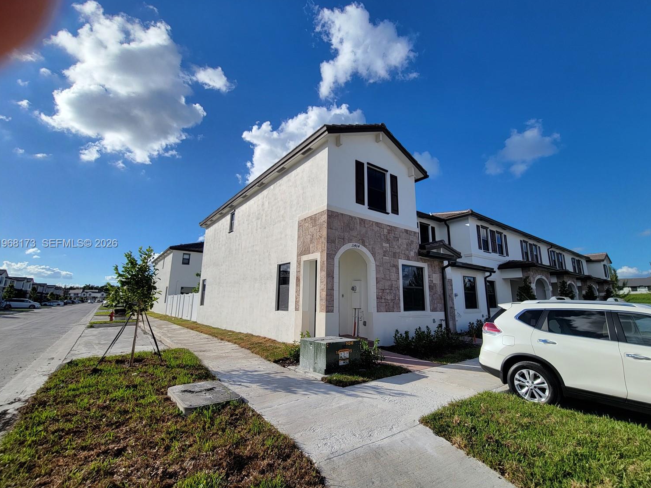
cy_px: 244
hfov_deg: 102.1
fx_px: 263
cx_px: 332
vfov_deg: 85.7
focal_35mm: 14
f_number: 2.2
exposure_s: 1/2352
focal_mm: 2.2
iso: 50
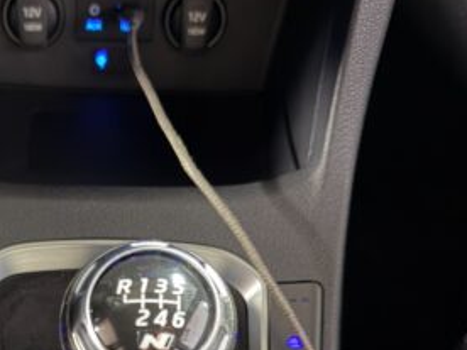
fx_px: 729
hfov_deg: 34.2
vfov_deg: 25.3
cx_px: 76
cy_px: 373
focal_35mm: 54
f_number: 1.78
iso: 1250
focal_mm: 6.76
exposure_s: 1/9
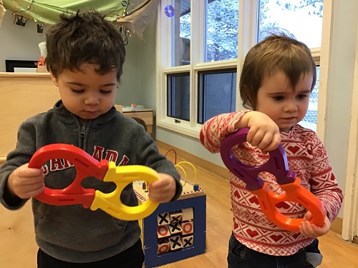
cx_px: 179
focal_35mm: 31
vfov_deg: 45.4
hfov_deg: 58.4
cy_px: 134
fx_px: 321
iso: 125
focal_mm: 3.3
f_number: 2.4
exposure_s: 1/30
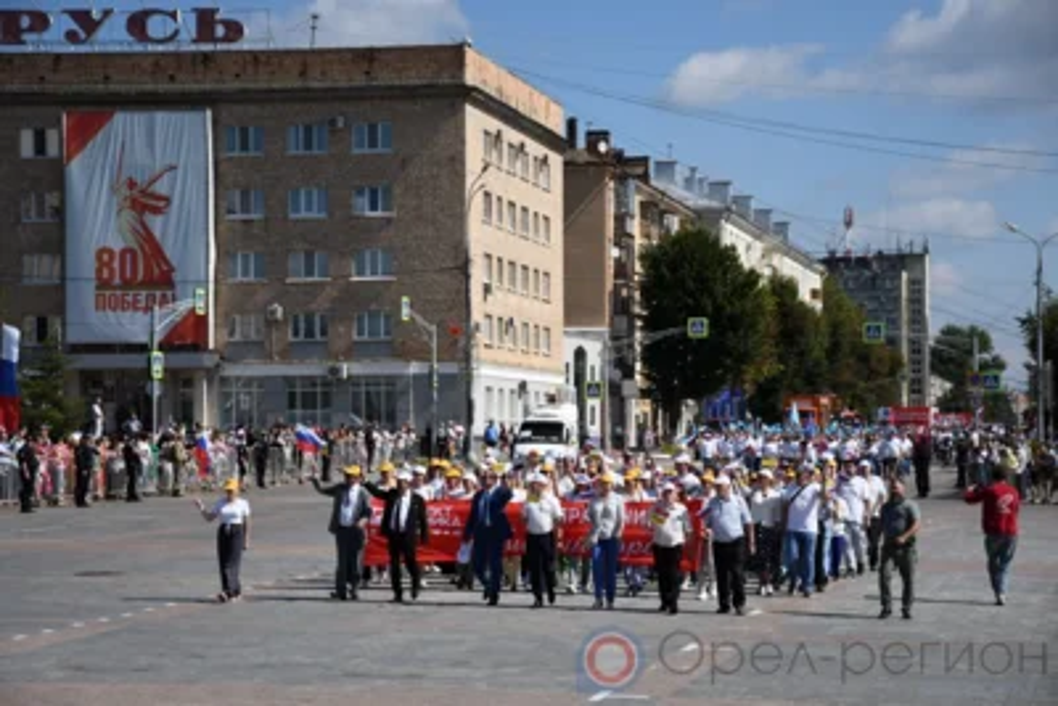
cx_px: 529
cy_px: 353
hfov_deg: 21.9
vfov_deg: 14.7
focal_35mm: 93
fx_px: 2734
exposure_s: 1/5000
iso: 500
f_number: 5
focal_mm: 62
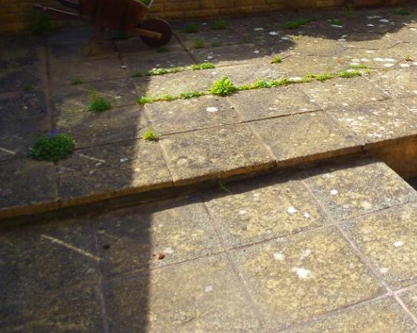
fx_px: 555
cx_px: 307
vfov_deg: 32.0
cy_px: 42
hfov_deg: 40.1
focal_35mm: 45
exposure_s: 1/400
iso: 64
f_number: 2.9
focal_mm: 4.3
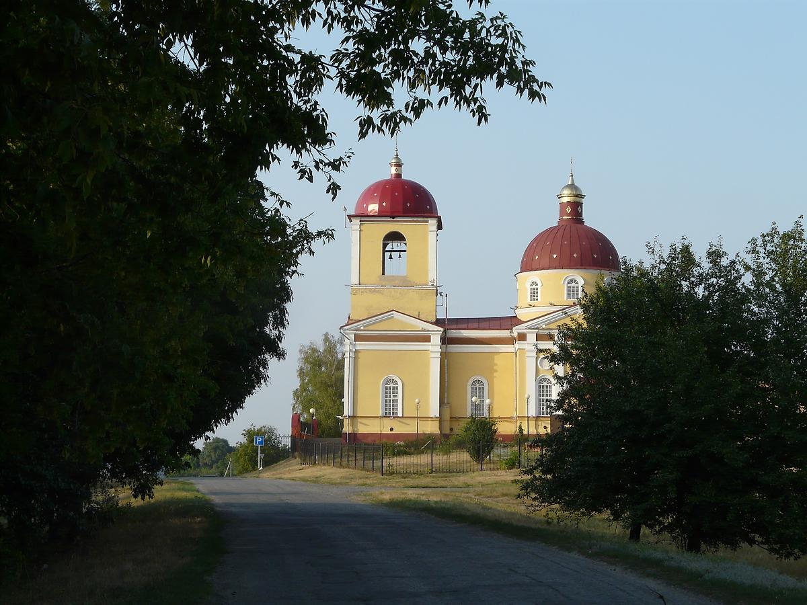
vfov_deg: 20.7
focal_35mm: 71
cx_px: 404
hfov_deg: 27.4
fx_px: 1655
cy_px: 302
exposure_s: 1/250
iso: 100
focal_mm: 11.7
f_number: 5.6
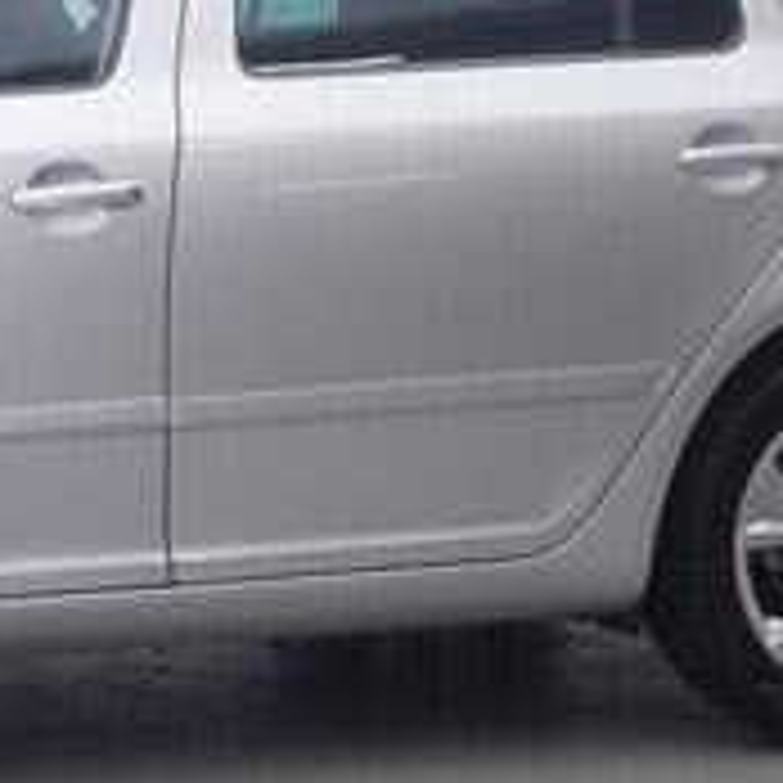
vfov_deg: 15.5
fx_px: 2879
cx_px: -189
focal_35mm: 112
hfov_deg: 14.9
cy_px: 279
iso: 200
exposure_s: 1/80
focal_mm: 15
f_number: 5
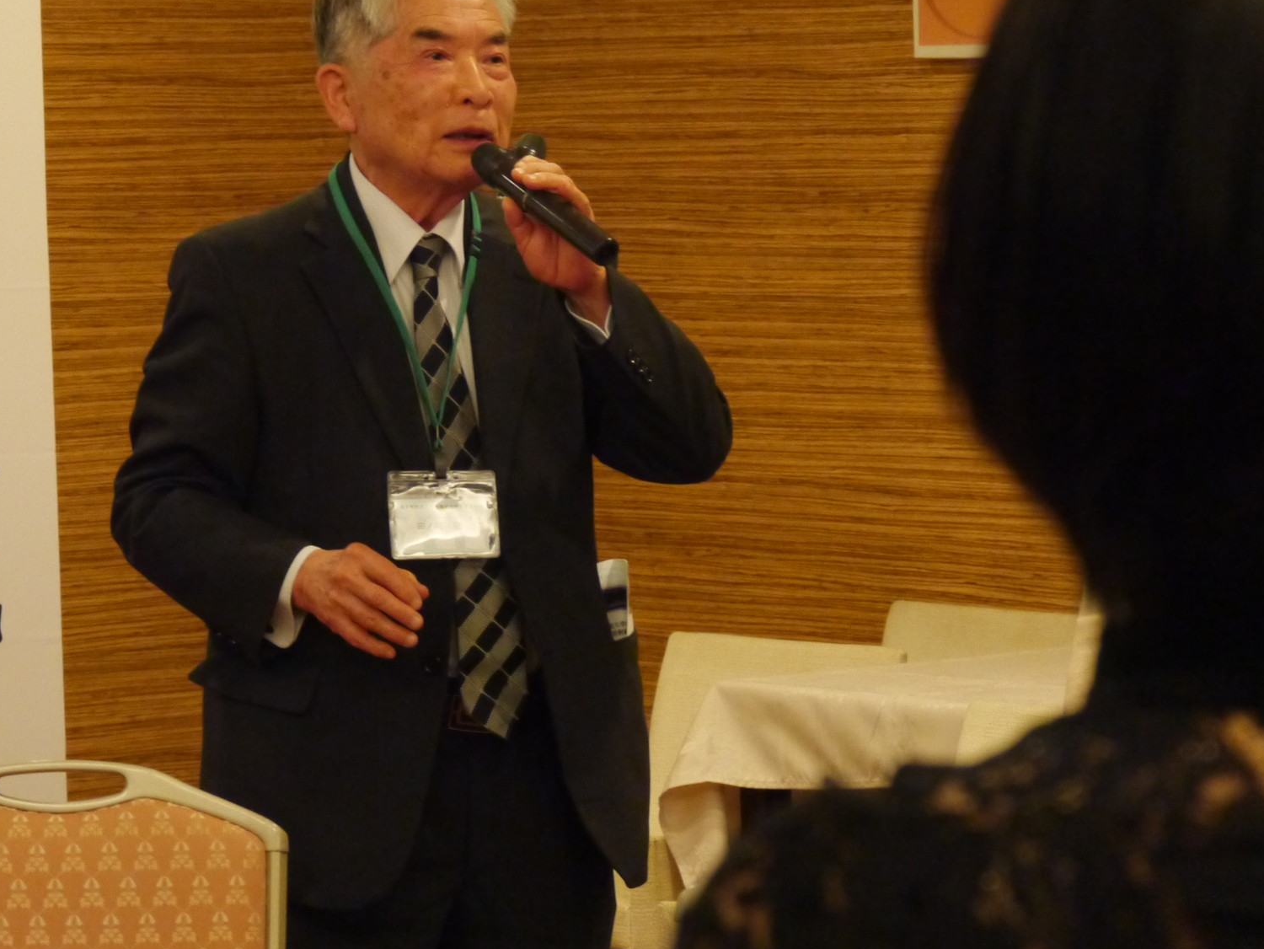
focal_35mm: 169
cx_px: 205
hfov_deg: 11.6
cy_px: 139
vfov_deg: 8.8
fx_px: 6173
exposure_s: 1/40
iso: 1600
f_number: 4.9
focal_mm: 46
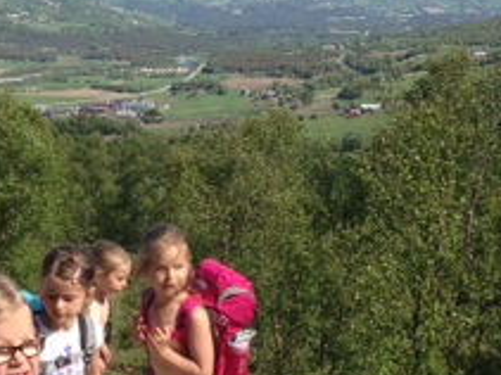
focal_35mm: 106
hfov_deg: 18.5
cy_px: 309
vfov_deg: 13.9
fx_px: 1533
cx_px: 140
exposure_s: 1/1062
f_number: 2.4
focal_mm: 4.28
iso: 50
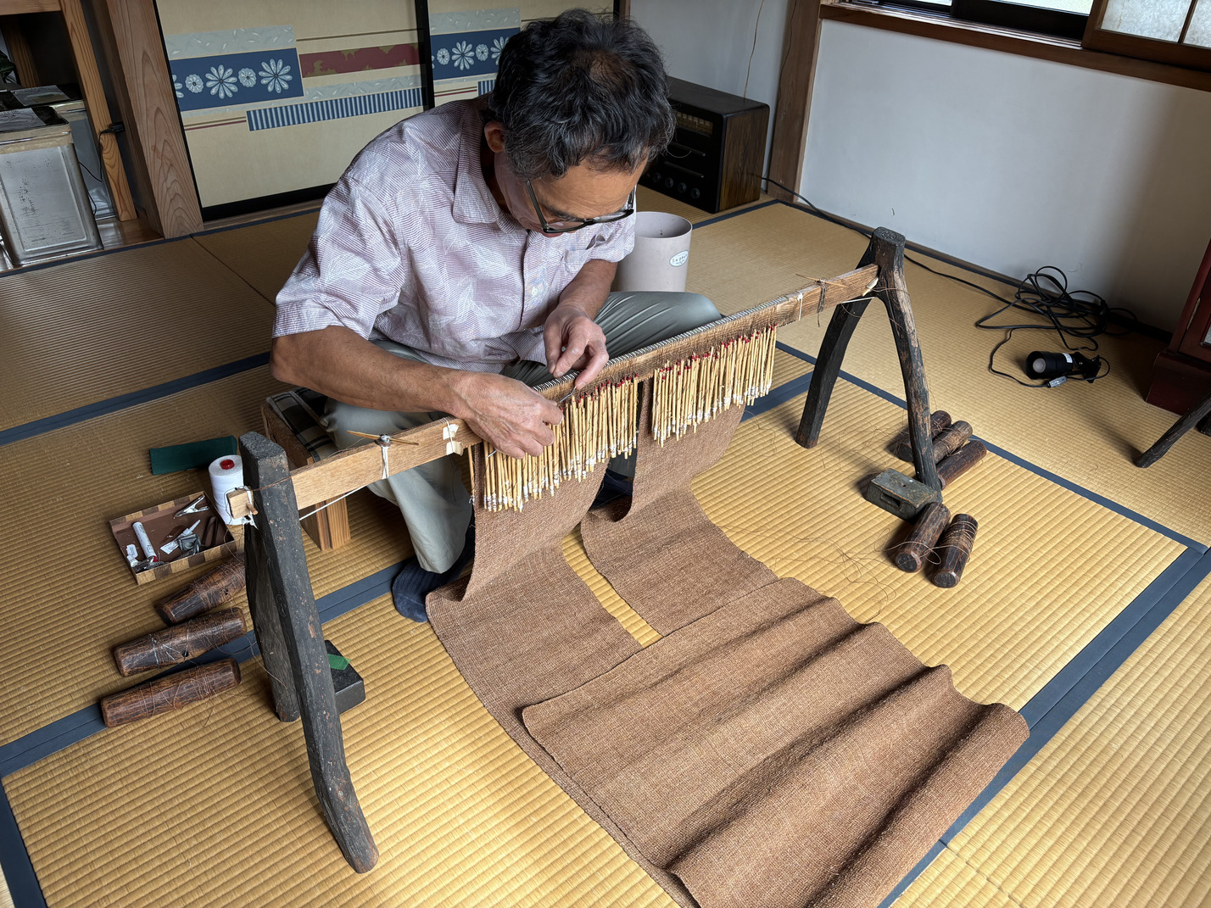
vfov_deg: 53.1
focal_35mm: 26
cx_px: 606
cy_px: 454
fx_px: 910
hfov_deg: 67.3
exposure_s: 1/267
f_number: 1.6
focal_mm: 5.96
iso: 50
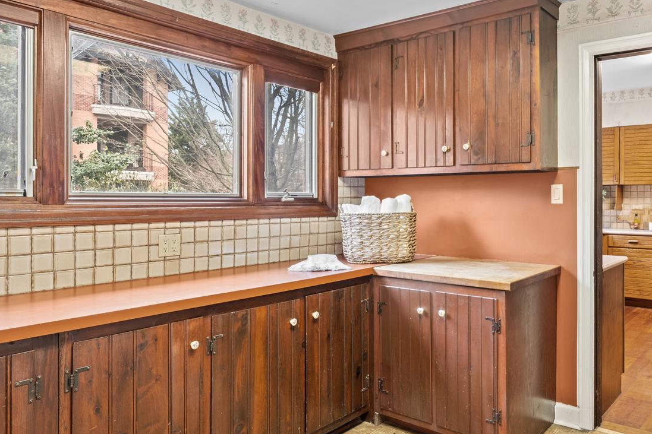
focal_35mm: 28
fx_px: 507
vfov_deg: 46.4
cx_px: 415
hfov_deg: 64.3
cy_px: 208
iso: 320
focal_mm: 15
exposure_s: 1/2
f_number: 7.1
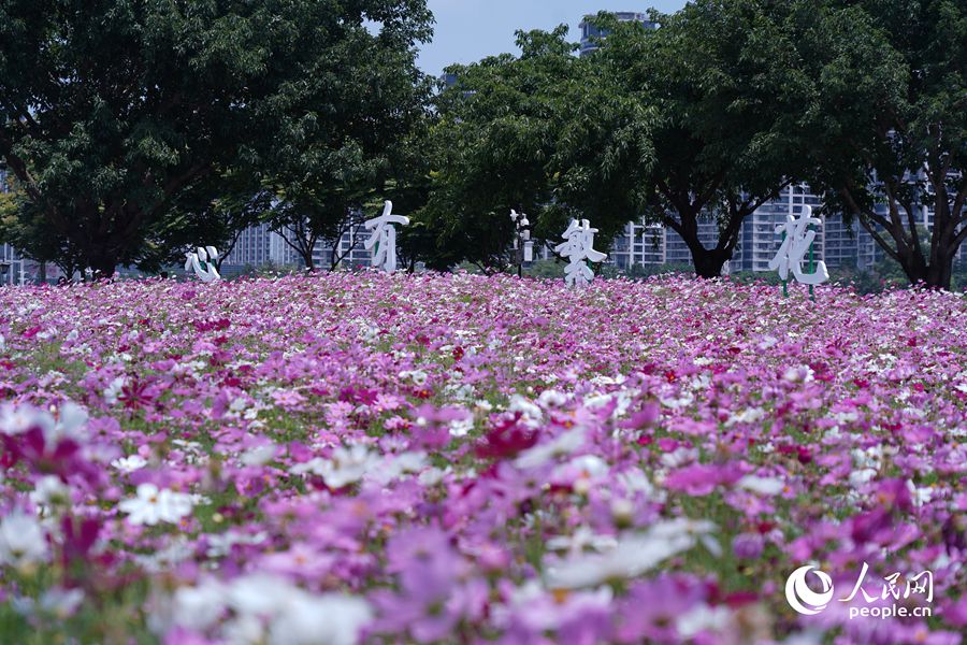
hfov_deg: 26.3
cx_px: 484
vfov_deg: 17.7
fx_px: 2068
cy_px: 322
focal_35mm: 77
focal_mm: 77
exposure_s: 1/320
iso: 50
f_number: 5.6
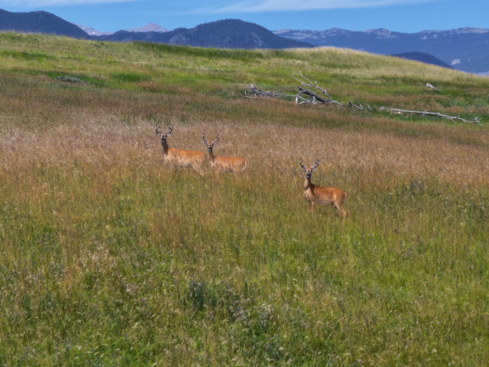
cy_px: 187
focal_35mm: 171
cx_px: 251
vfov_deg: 8.7
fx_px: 2416
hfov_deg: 11.6
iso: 100
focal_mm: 30.71
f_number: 3.4
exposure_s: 1/640
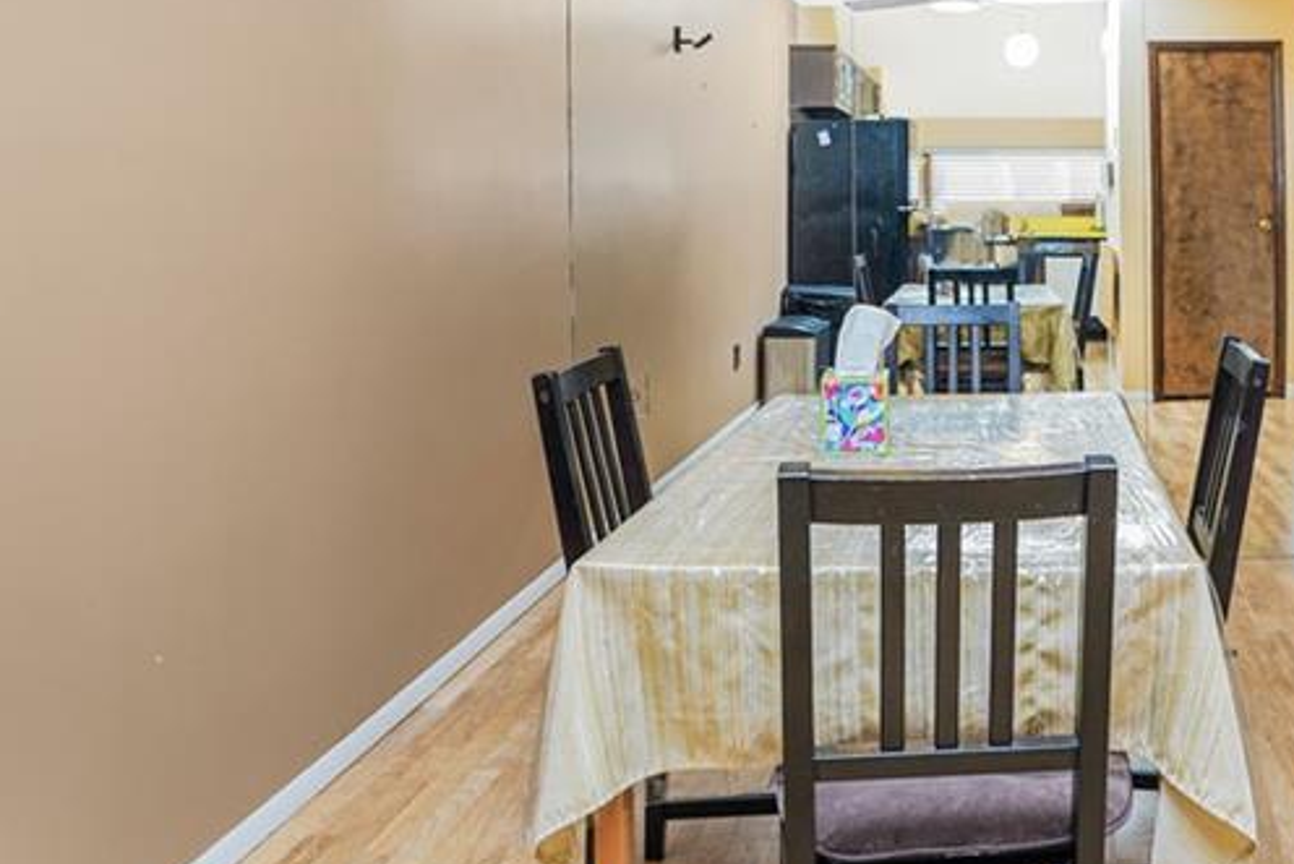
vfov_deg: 38.8
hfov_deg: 54.7
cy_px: 204
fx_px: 1186
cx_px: 957
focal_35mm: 33
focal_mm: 16
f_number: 4
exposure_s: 1/6
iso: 50
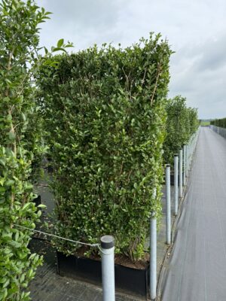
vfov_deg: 71.6
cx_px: 113
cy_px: 150
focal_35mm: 24
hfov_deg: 56.8
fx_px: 209
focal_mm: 6.76
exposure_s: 1/1767
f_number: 1.78
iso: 80
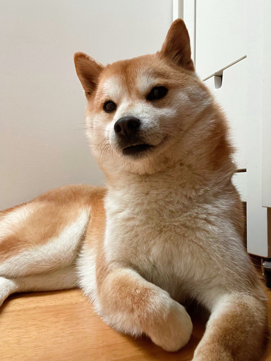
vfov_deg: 60.0
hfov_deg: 46.8
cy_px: 180
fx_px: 313
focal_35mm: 30
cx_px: 136
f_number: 2.2
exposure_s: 1/30
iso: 400
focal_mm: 2.71
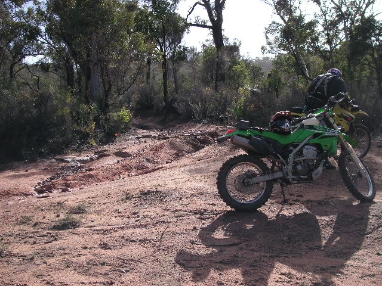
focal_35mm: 44
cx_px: 191
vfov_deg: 32.9
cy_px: 143
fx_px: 486
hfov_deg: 42.9
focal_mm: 7.3
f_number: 3.5
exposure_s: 1/350
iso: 50
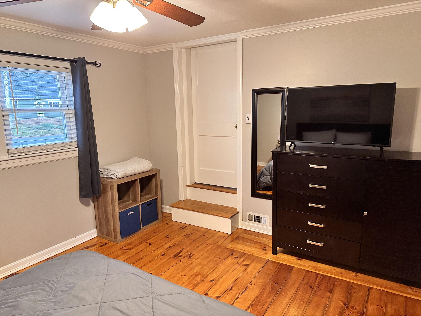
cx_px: 210
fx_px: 292
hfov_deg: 71.6
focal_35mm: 24
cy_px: 158
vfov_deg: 56.8
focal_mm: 6.86
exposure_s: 1/60
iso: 200
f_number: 1.78
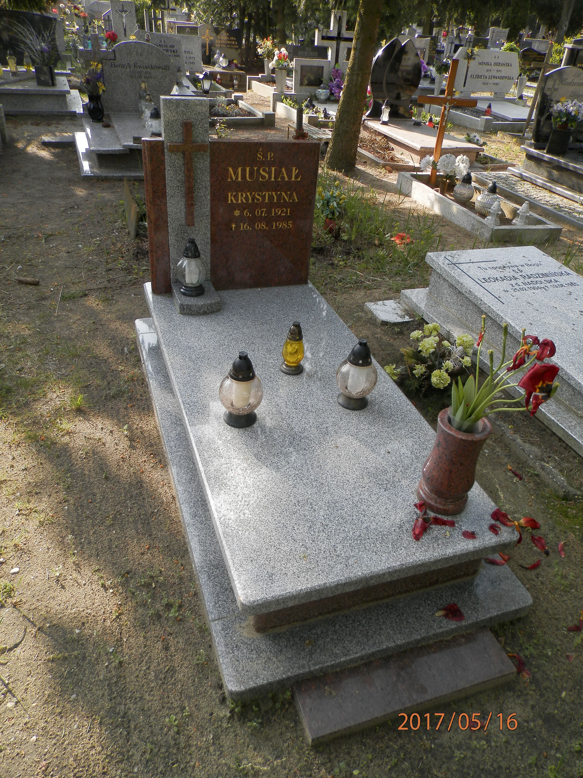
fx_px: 561
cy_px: 389
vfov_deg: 69.4
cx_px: 292
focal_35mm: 25
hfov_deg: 54.9
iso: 80
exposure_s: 1/320
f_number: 3.1
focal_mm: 4.5
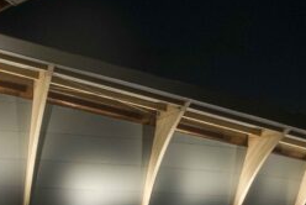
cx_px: 160
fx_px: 1123
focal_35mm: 132
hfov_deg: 15.5
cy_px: 112
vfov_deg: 10.4
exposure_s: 2
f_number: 22
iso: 1000
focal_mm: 32
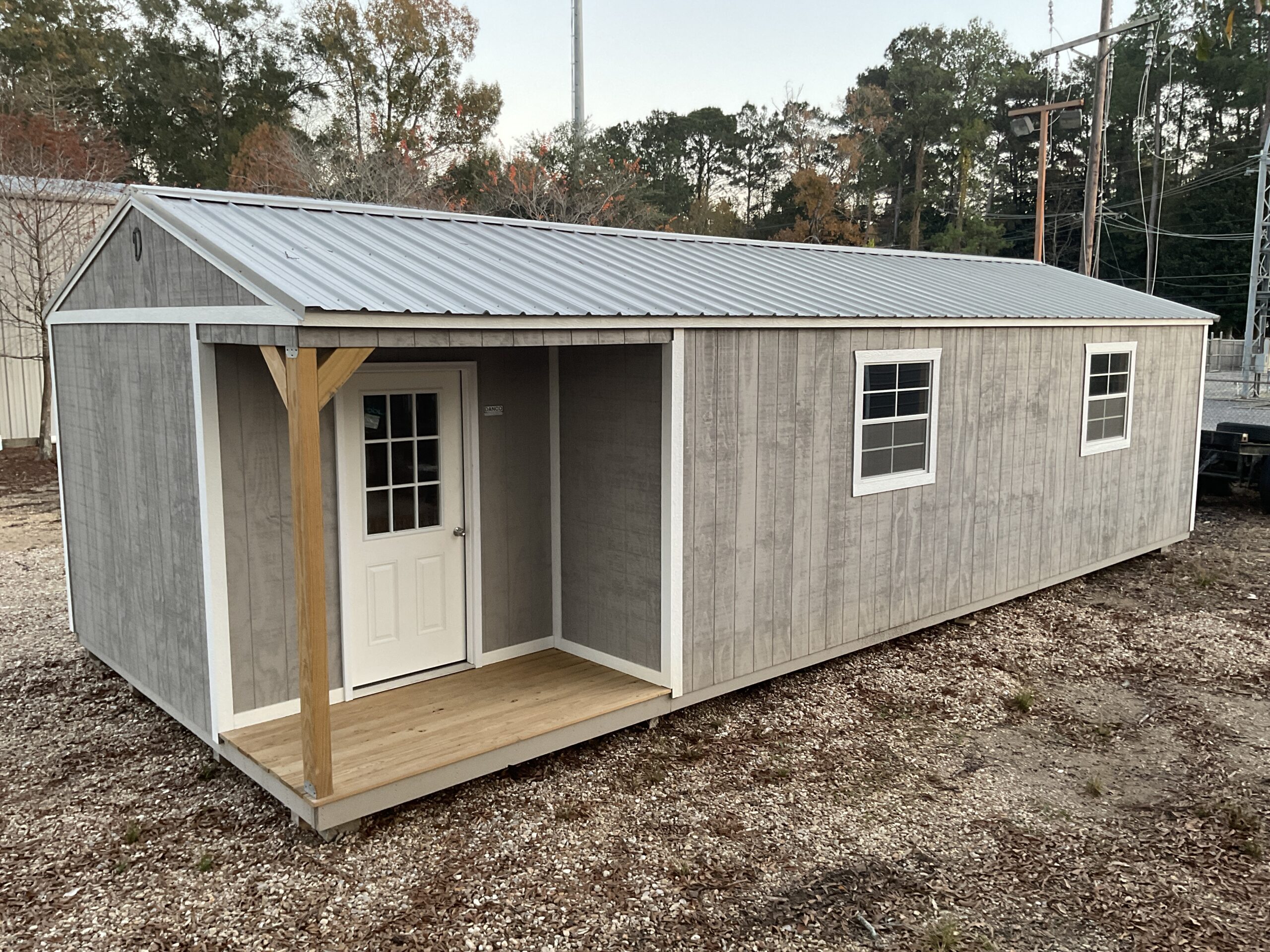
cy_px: 476
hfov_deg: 61.7
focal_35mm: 29
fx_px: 1064
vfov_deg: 48.2
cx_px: 635
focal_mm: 3
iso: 64
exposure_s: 1/80
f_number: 1.8
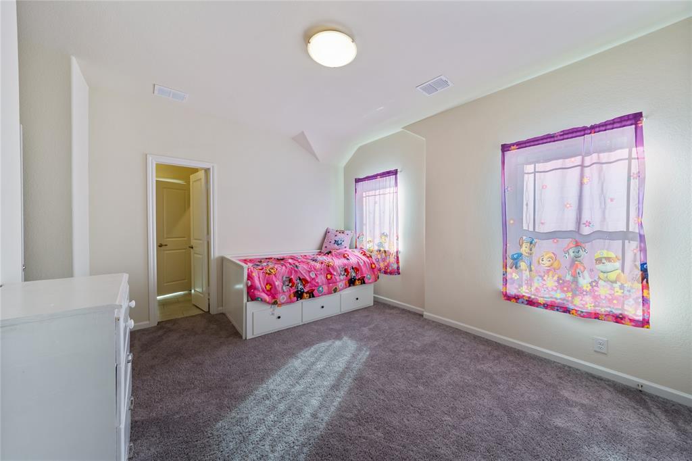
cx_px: 346
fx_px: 231
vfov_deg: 90.0
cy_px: 230
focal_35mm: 12
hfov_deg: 112.6
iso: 100
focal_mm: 12
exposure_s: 1/10
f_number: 11
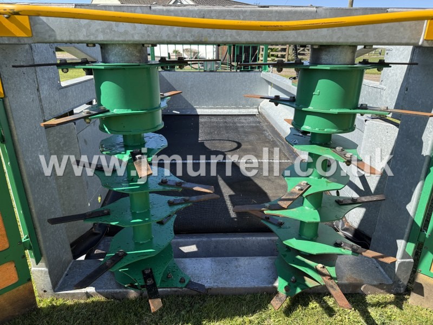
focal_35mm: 24
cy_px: 162
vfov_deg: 56.8
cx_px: 216
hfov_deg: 71.6
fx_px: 300
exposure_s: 1/1689
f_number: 1.78
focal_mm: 6.76
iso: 100
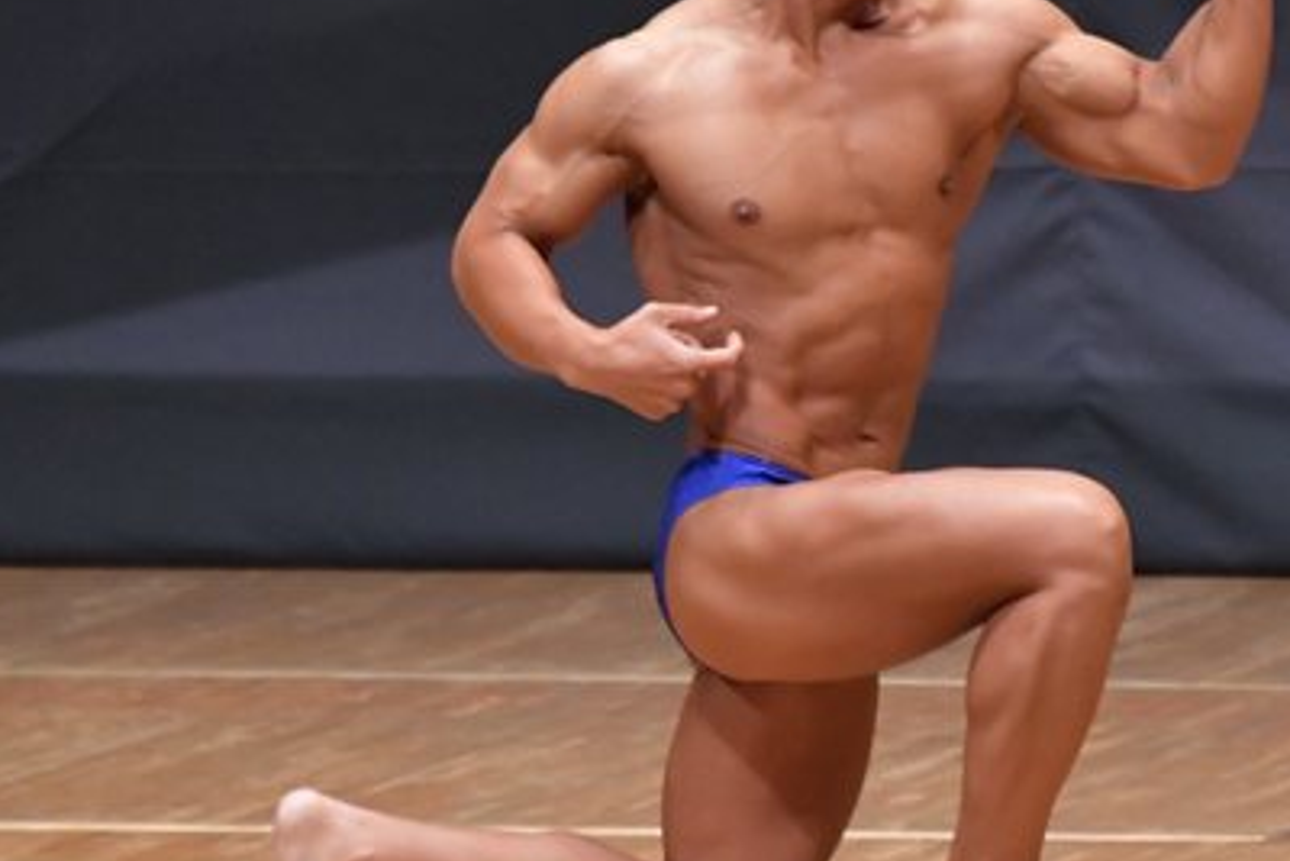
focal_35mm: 726
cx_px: 901
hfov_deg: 2.8
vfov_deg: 1.9
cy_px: 368
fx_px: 26023
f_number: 5.6
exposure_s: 1/400
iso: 6400
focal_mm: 250
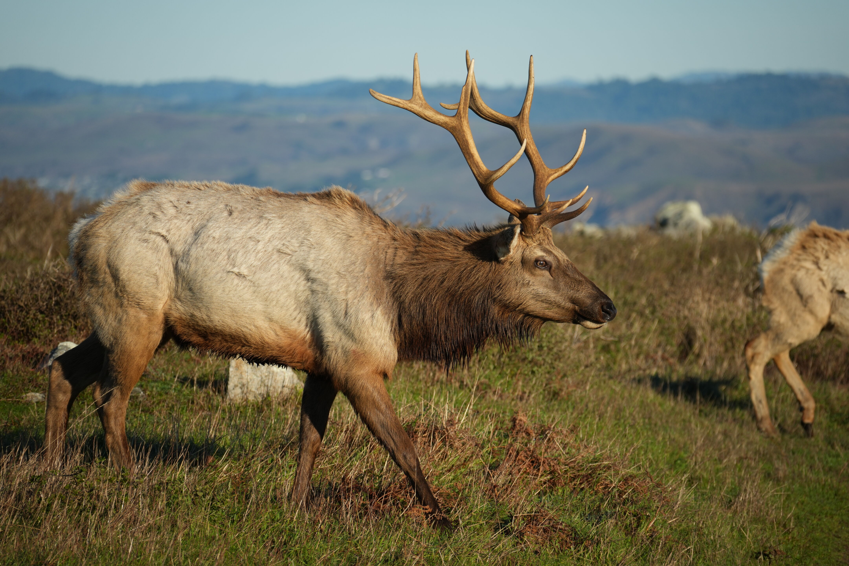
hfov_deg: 7.6
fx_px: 6367
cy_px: 283
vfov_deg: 5.1
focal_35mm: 270
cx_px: 424
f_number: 7.1
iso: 320
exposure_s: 1/1000
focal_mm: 270
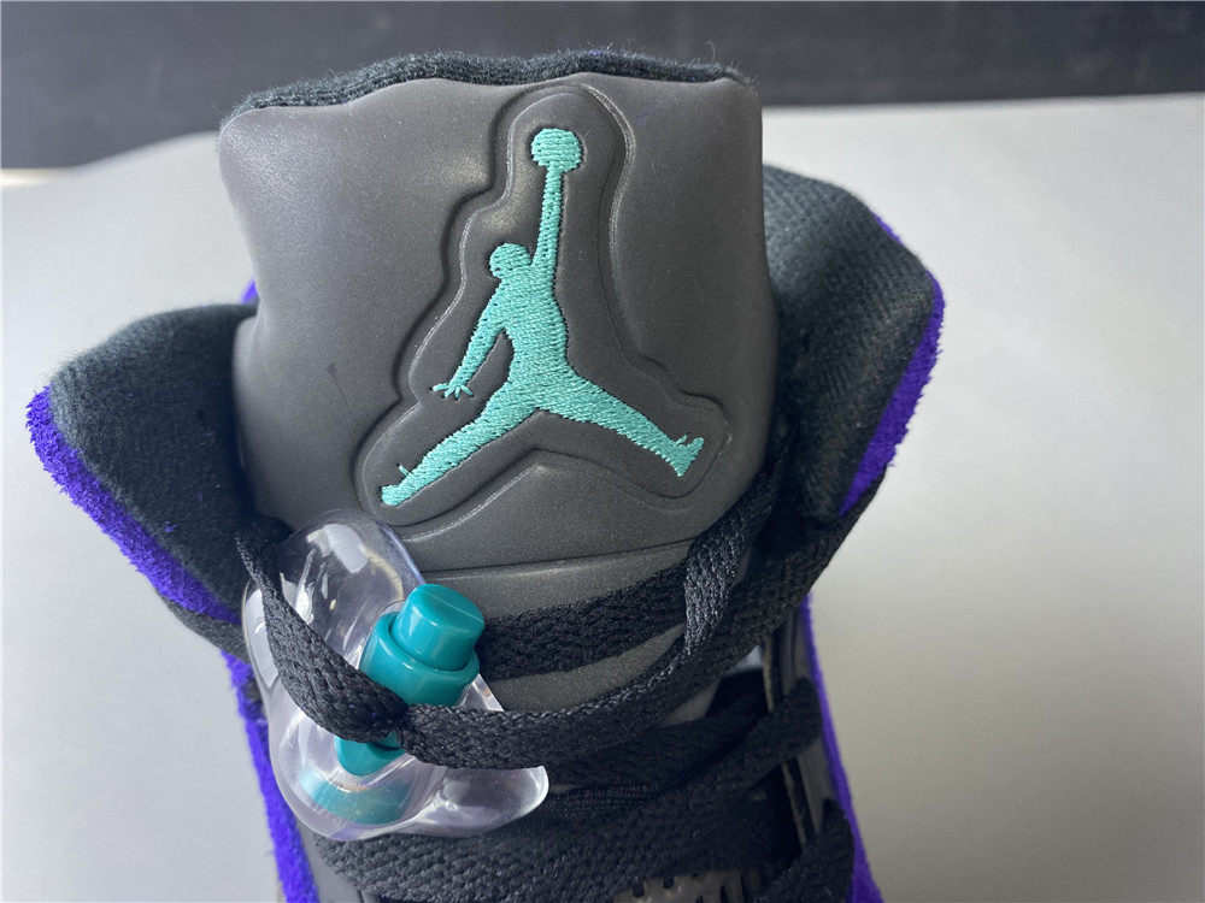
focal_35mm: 26
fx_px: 905
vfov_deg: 53.1
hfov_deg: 67.3
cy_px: 452
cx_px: 602
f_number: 1.8
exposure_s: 1/50
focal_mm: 4.25
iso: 125
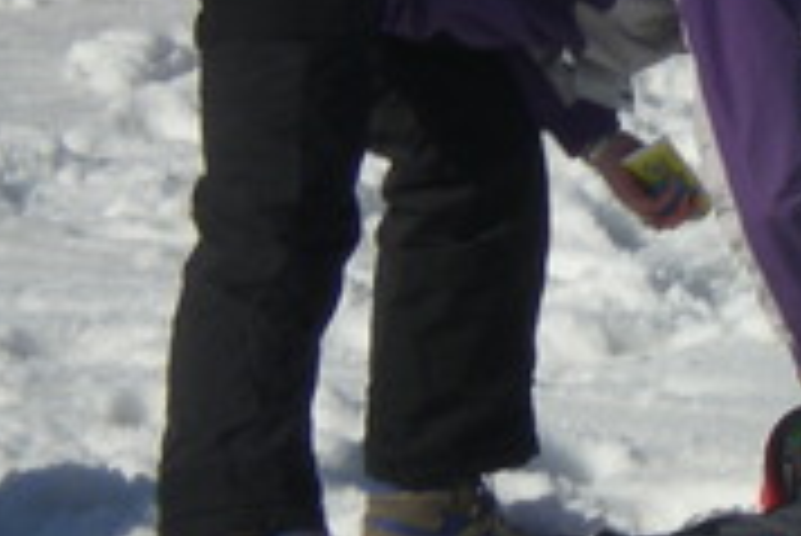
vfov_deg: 3.2
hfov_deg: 4.8
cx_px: 936
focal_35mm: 426
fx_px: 9486
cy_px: 324
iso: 50
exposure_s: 1/238
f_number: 8.5
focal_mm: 18.9
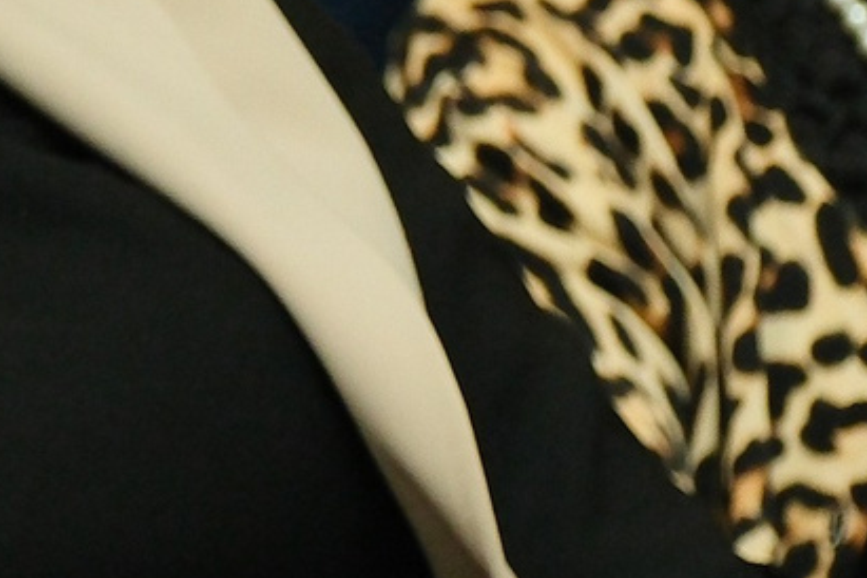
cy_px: 267
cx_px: -671
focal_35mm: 1035
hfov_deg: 2.0
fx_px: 24924
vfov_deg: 1.3
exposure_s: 1/160
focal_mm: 110.6
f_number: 2.8
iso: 1250
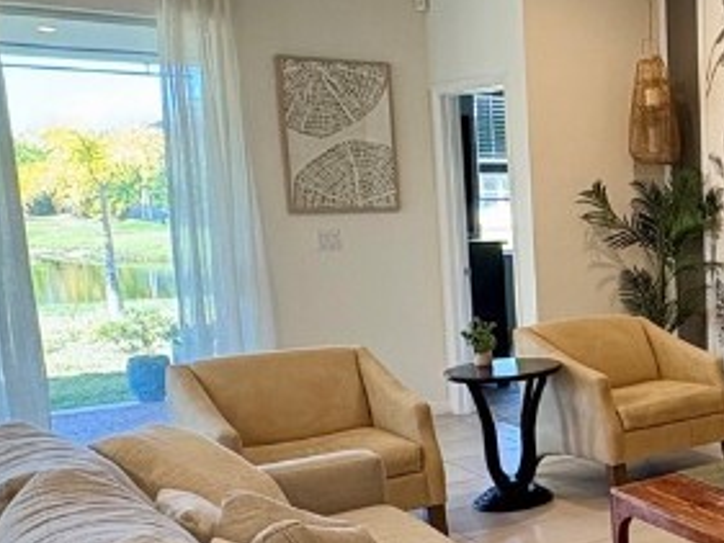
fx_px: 1067
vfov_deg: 28.6
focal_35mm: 51
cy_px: 306
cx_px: 979
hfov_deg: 29.1
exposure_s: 1/60
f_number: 2.2
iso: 200
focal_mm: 2.22
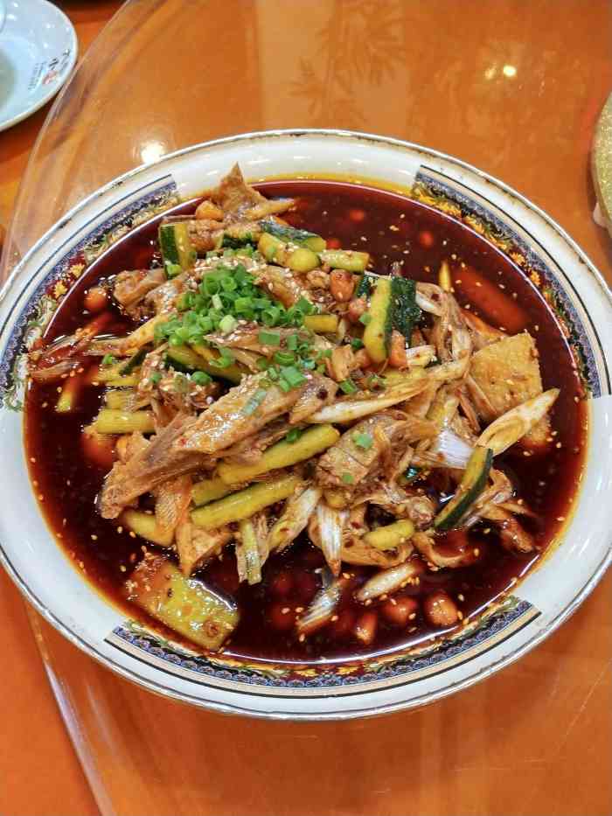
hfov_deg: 46.8
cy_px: 408
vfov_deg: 60.0
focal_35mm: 30
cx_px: 306
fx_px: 707
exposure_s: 1/50
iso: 244
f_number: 1.8
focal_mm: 3.95
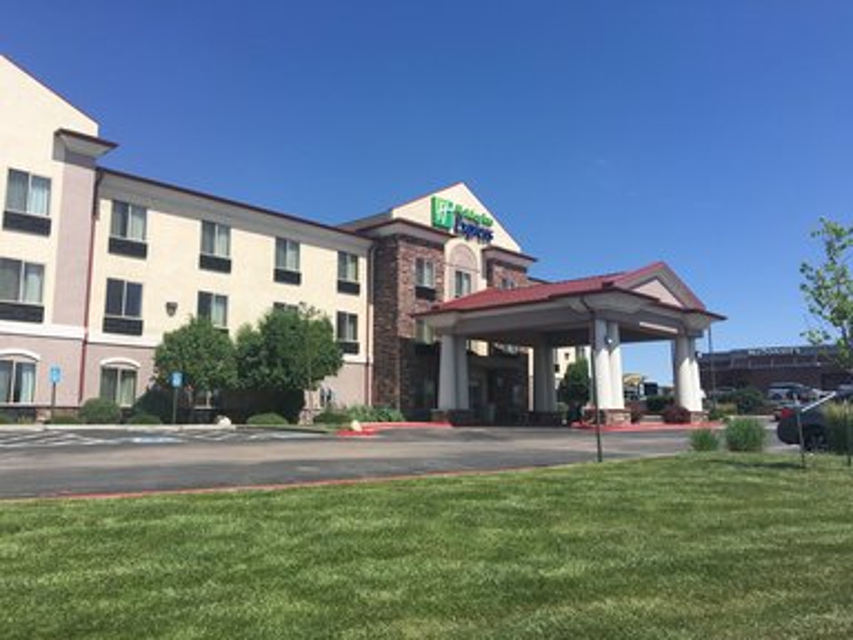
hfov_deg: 61.7
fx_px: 715
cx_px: 426
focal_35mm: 29
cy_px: 320
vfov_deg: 48.2
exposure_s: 1/1923
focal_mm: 4.15
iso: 25
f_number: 2.2
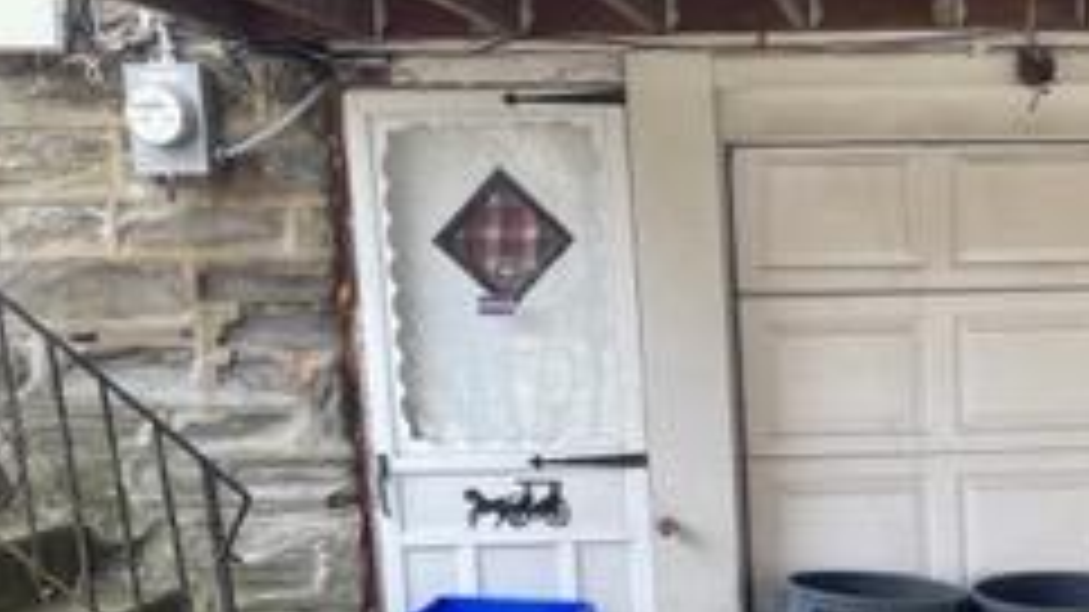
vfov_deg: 15.7
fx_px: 2165
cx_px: 1040
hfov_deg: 27.0
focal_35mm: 75
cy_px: 639
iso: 32
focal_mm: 4.2
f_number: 1.6
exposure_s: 1/248
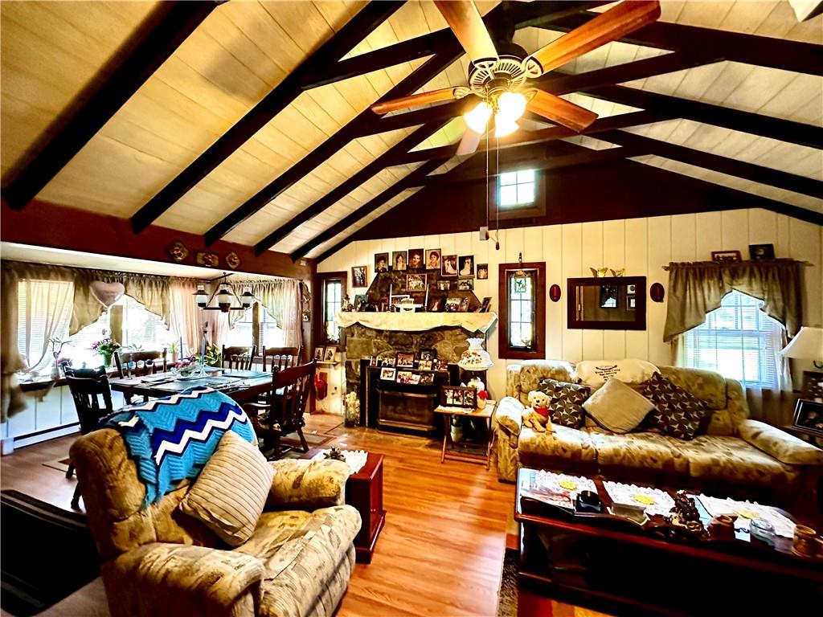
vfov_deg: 85.7
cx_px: 412
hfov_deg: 102.1
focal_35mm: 14
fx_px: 333
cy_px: 308
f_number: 2.2
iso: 1000
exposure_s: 1/60
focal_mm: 2.22
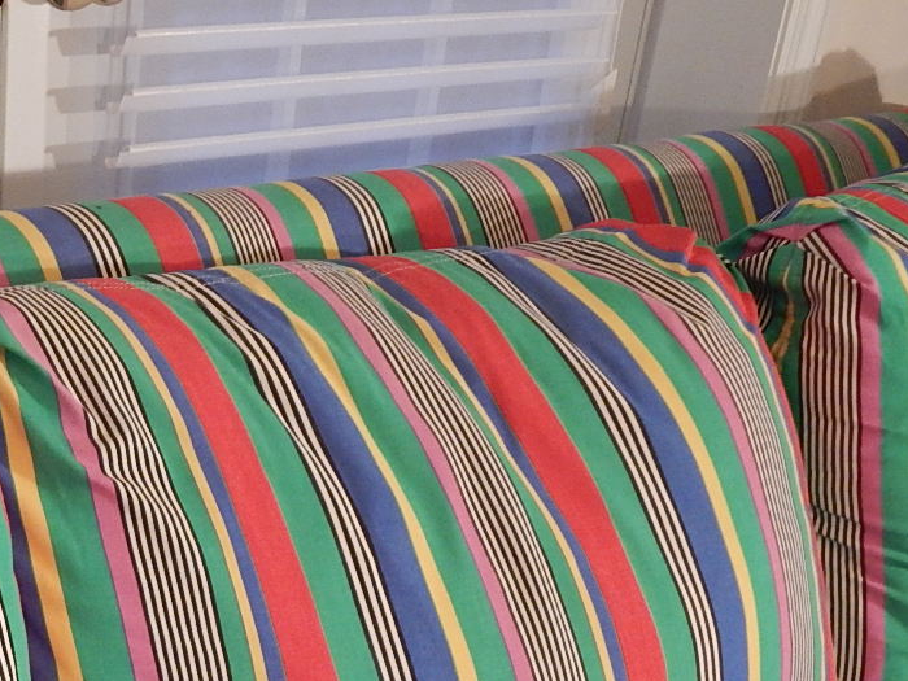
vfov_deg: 21.6
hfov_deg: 28.9
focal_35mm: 64
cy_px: 768
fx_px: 1679
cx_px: 62
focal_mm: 5.1
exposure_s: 1/50
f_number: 3.2
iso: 400
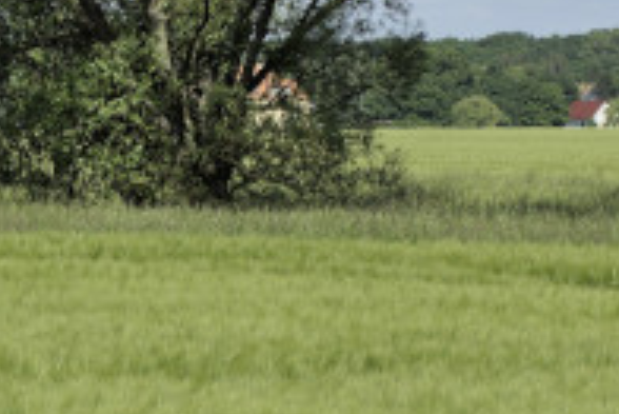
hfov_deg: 6.1
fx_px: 5764
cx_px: 16
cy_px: 156
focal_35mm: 335
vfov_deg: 4.1
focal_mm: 70
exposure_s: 1/160
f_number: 8
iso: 200
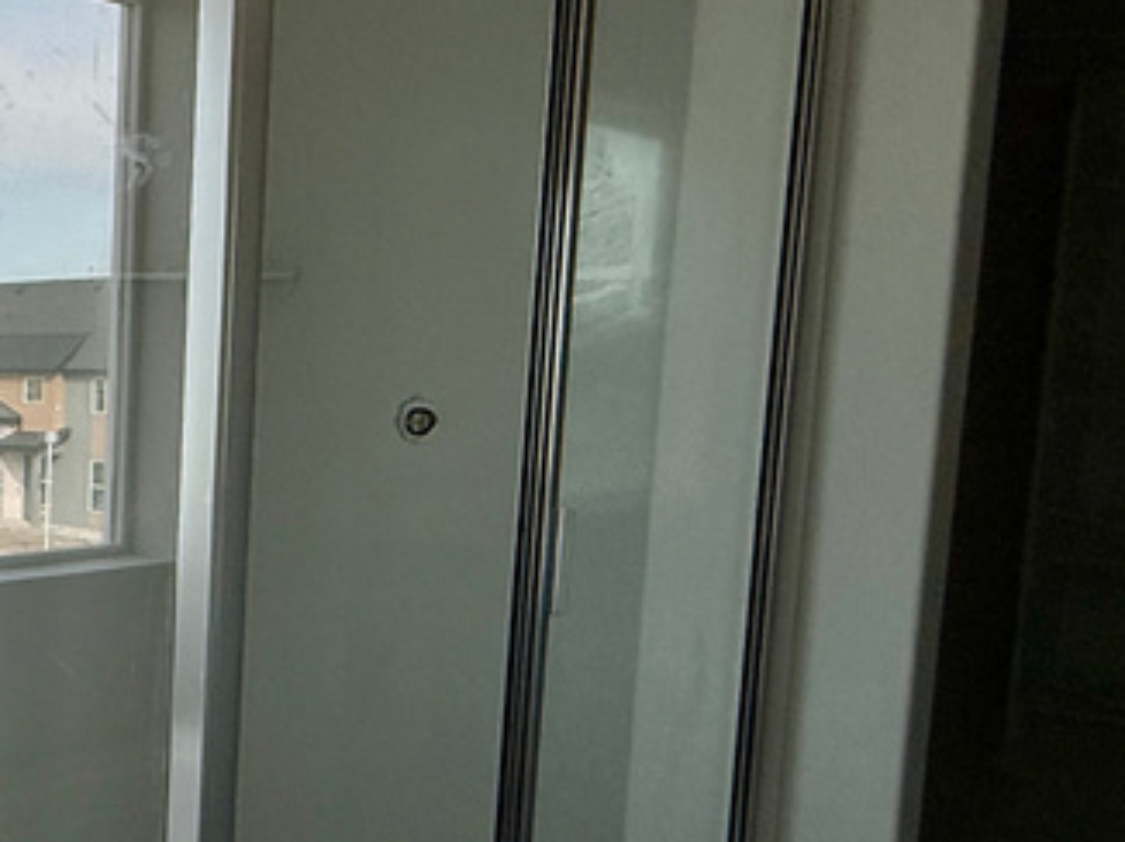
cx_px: -273
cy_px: 531
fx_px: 1429
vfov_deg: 32.7
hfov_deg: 33.6
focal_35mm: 44
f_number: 2.2
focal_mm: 2.22
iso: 64
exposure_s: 1/400
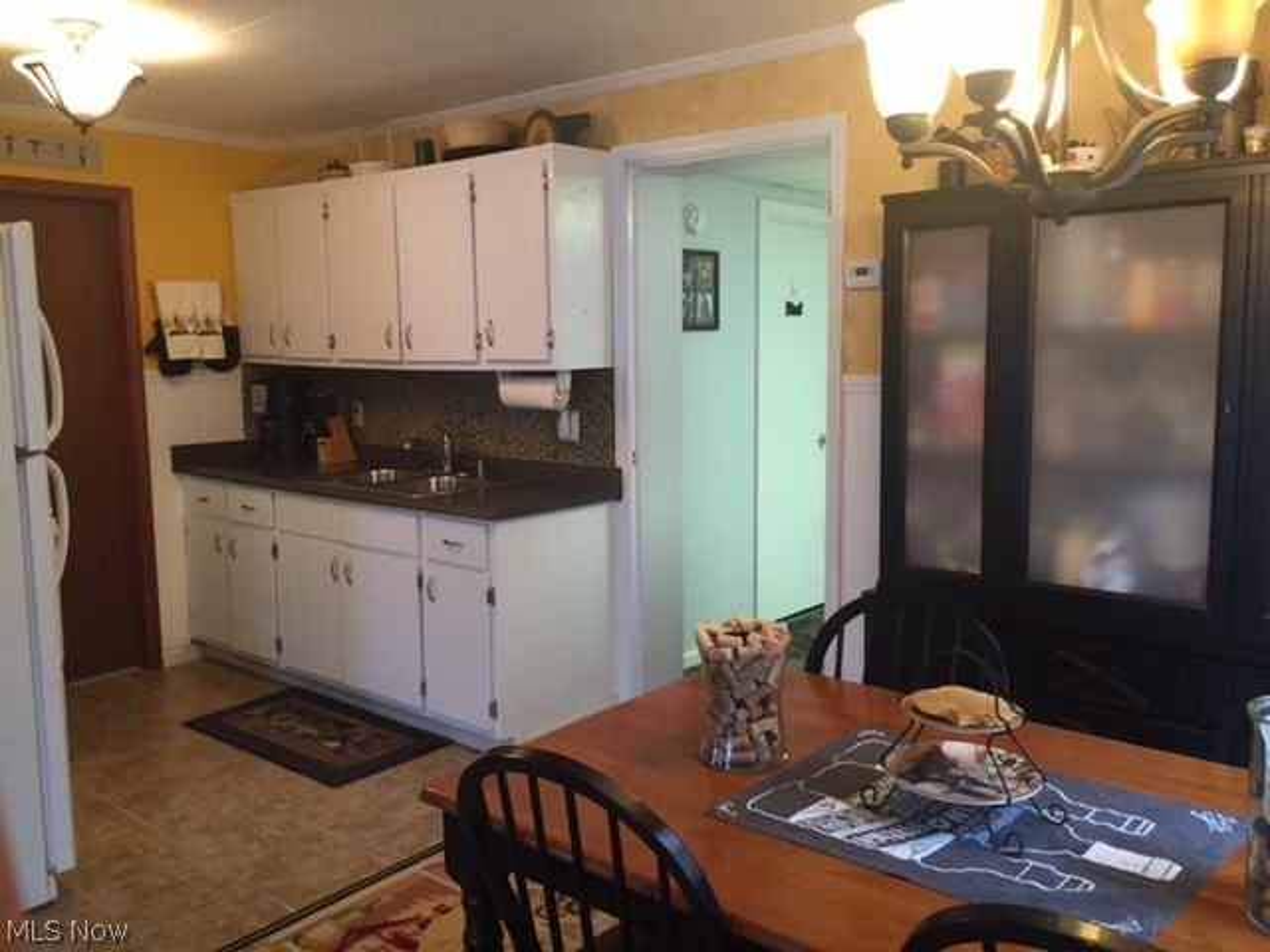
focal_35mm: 29
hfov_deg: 61.7
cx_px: 635
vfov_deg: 48.2
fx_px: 1064
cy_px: 476
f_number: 2.2
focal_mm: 4.15
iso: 125
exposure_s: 1/30
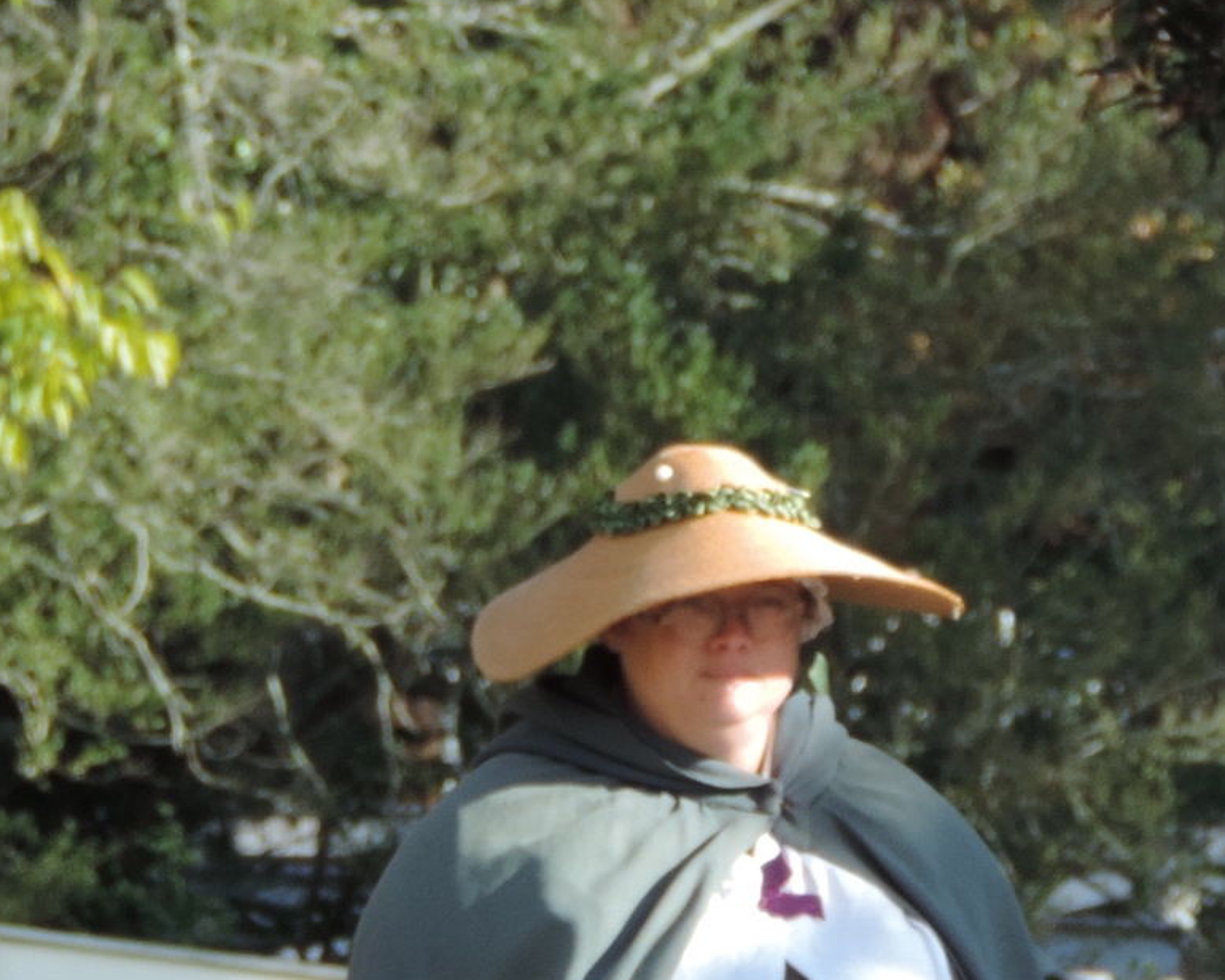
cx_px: 280
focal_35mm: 713
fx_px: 25850
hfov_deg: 2.7
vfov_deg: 2.2
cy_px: 338
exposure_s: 1/200
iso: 90
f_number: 4.6
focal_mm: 40.1
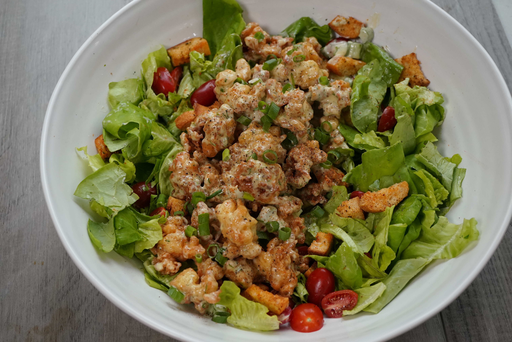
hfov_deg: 43.6
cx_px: 256
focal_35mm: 45
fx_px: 640
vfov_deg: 29.9
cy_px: 171
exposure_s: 1/1000
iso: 1600
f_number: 4
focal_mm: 30
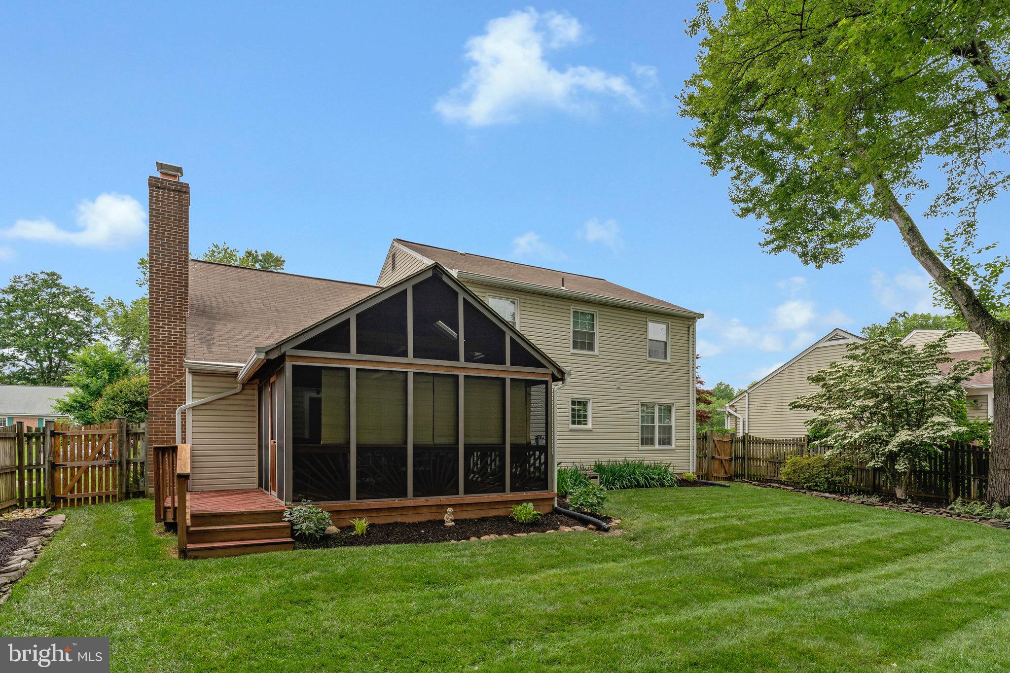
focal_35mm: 18
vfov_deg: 68.9
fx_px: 491
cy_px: 336
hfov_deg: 91.6
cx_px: 505
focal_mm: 17.5
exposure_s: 1/125
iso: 100
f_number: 8
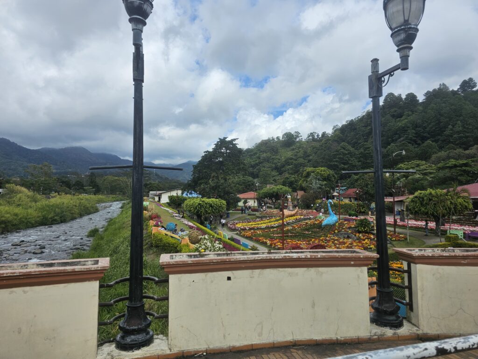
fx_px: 318
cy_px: 180
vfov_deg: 58.9
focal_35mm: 23
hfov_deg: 73.9
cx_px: 239
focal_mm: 6.3
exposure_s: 1/267
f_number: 1.7
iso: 10
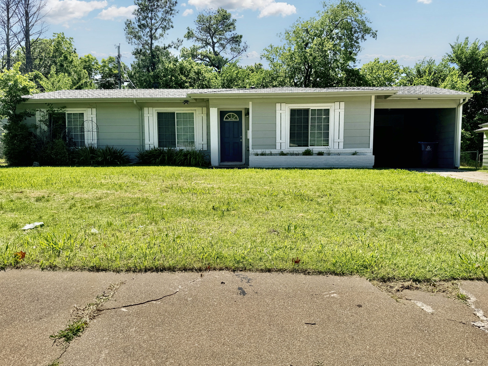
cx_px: 244
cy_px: 183
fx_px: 338
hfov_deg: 71.6
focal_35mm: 24
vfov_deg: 56.8
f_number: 1.8
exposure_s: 1/3802
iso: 80
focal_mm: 6.8
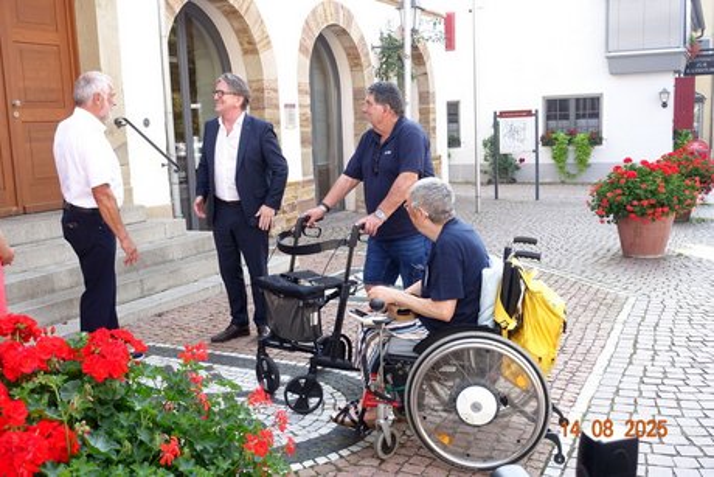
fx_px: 734
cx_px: 357
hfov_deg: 51.9
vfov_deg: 36.0
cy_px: 238
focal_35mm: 37
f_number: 5.6
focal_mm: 13.72
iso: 320
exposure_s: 1/250
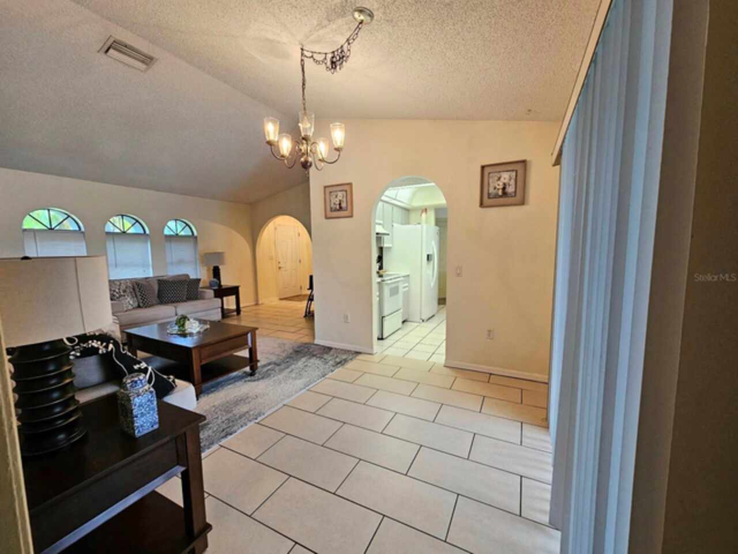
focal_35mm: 13
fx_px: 277
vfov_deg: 89.9
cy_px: 277
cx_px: 369
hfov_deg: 106.2
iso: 200
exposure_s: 1/60.2
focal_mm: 2.2
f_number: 2.2
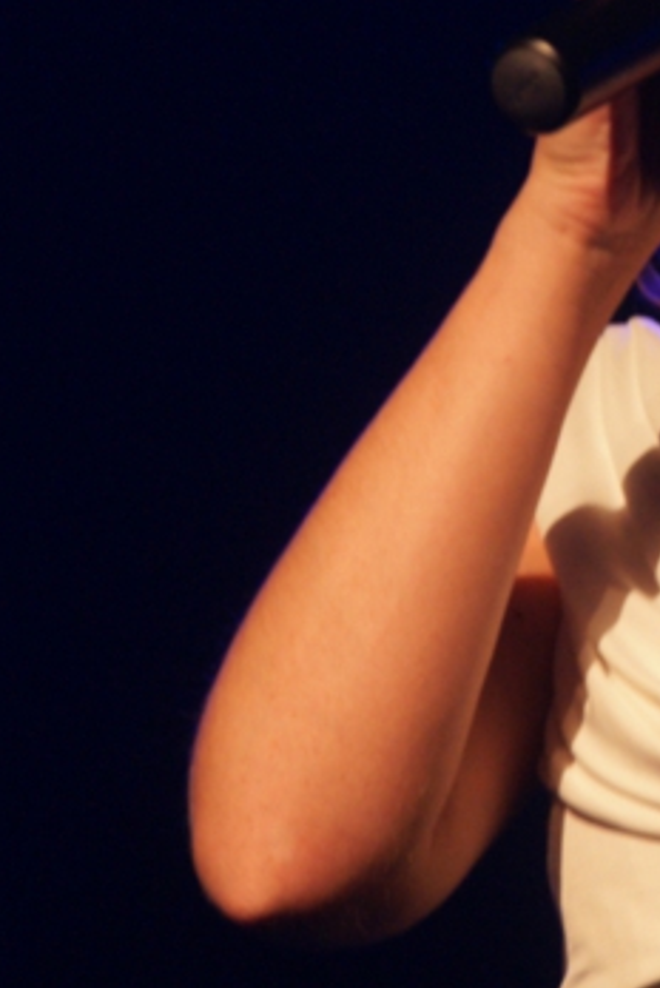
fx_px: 12157
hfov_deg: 3.1
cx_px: 788
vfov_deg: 4.6
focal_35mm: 443
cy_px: 308
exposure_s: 1/25
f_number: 5.6
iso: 800
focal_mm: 120
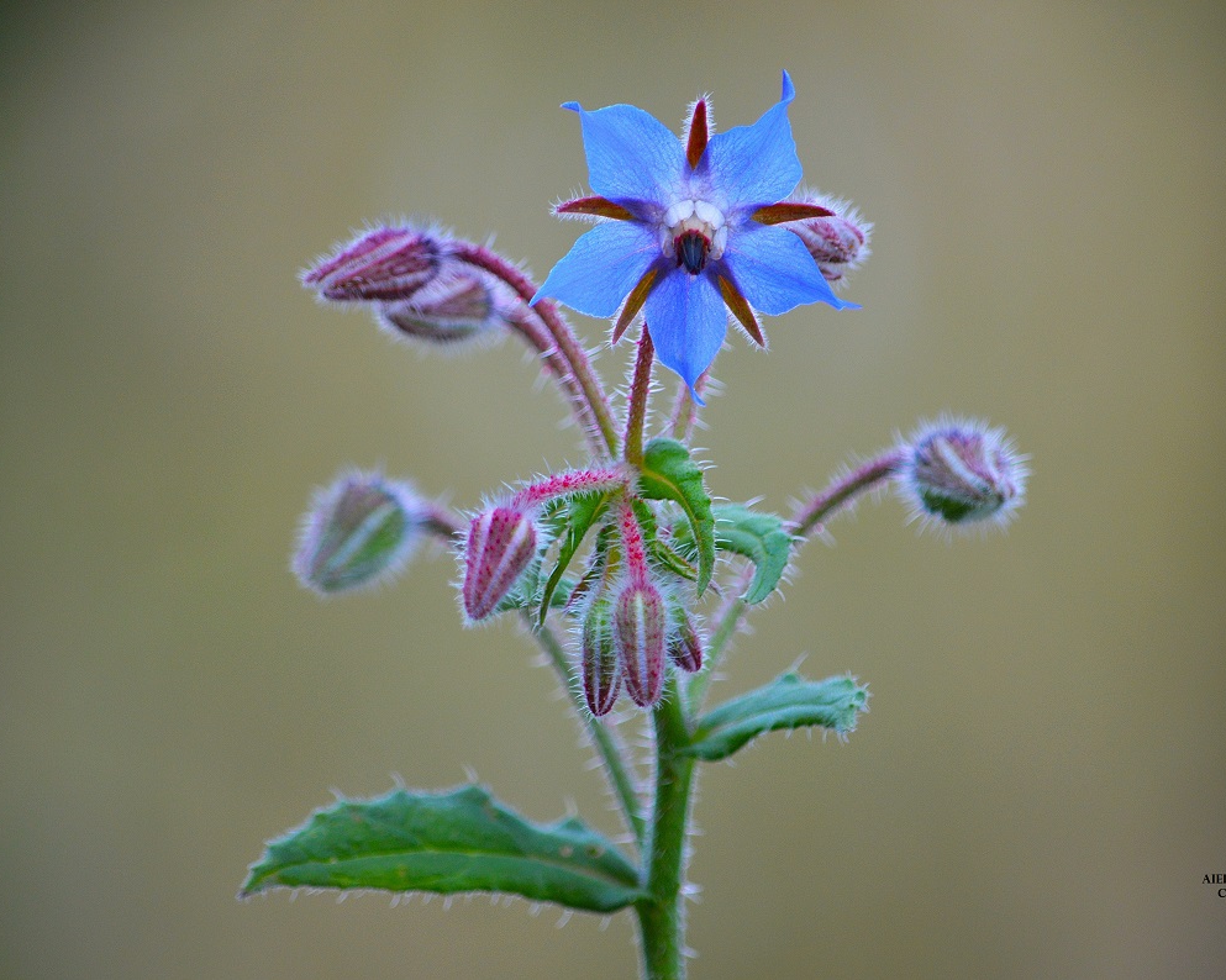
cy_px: 491
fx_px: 14801
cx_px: 686
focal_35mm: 408
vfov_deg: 3.8
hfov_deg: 4.7
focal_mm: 240
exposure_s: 1/160
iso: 400
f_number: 5.3
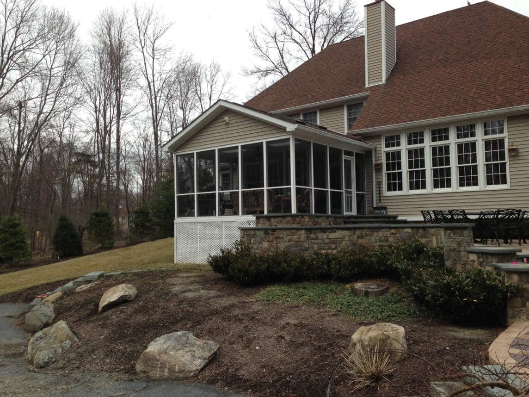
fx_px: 504
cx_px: 264
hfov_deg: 55.4
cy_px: 198
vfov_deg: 42.9
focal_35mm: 33
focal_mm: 4.1
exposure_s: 1/861
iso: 50
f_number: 2.4
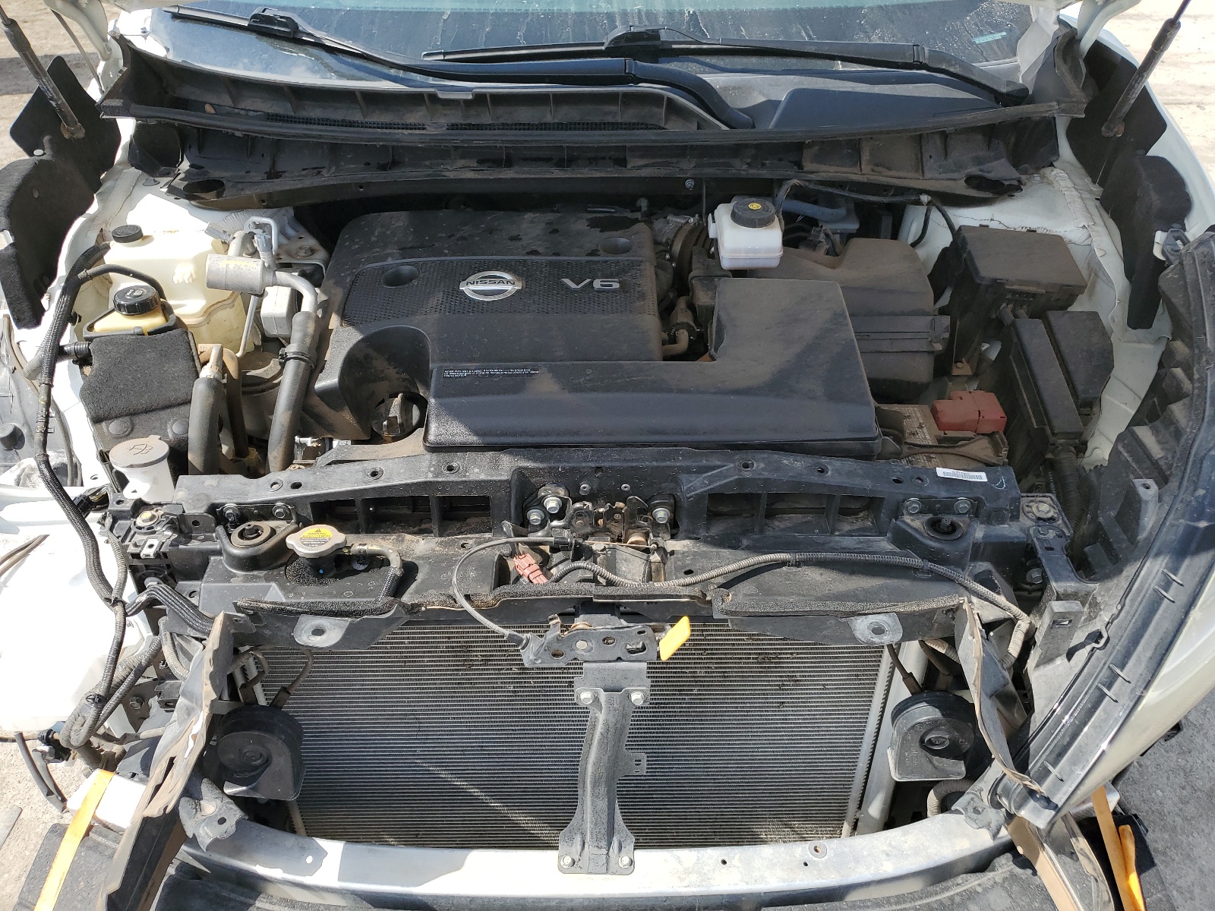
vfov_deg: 53.1
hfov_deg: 67.3
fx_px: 913
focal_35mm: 26
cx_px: 608
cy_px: 456
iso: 50
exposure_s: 1/1667
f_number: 1.5
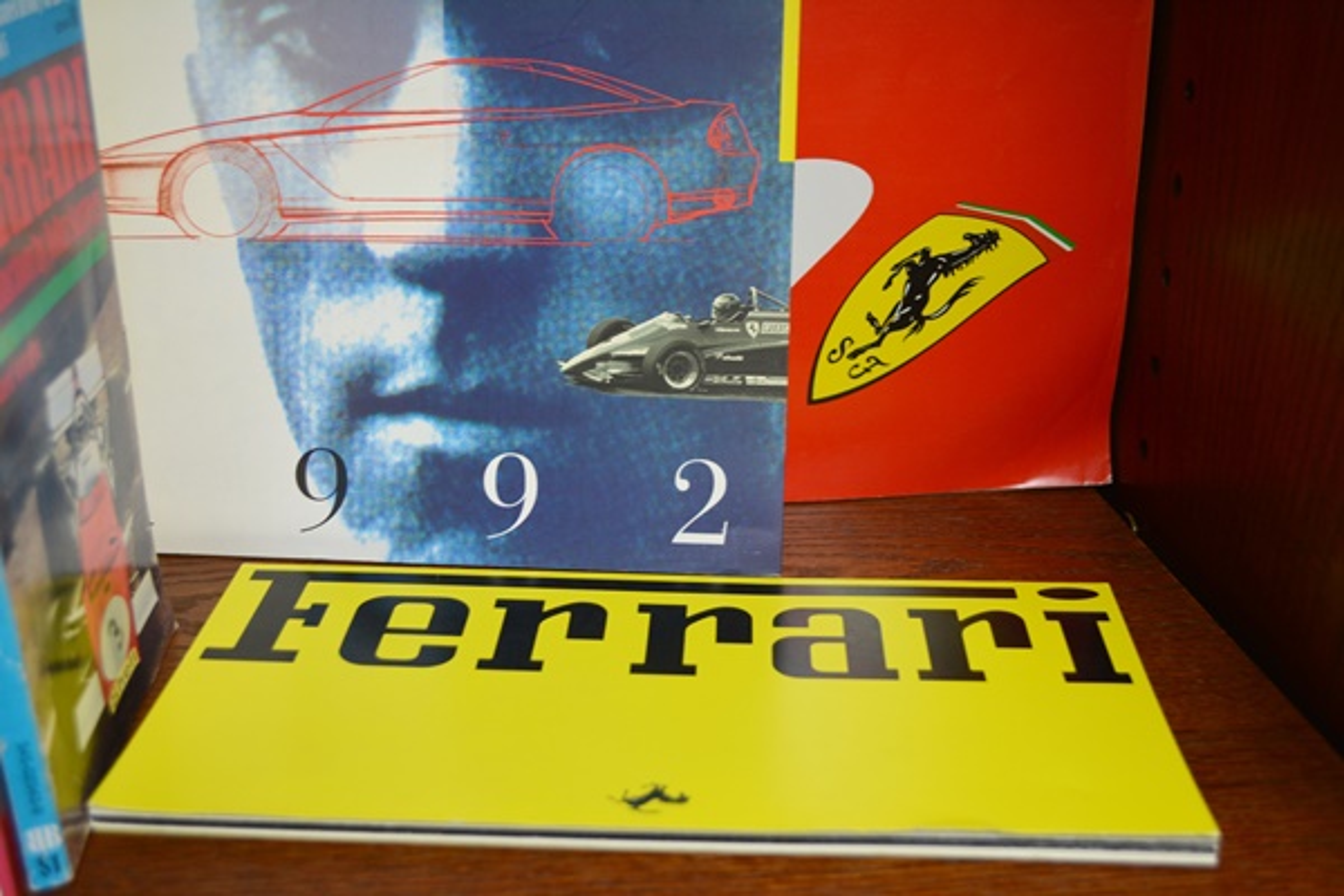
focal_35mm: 45
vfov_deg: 29.9
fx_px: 1680
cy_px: 448
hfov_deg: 43.6
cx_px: 672
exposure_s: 1/60
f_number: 4.5
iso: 640
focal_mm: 30
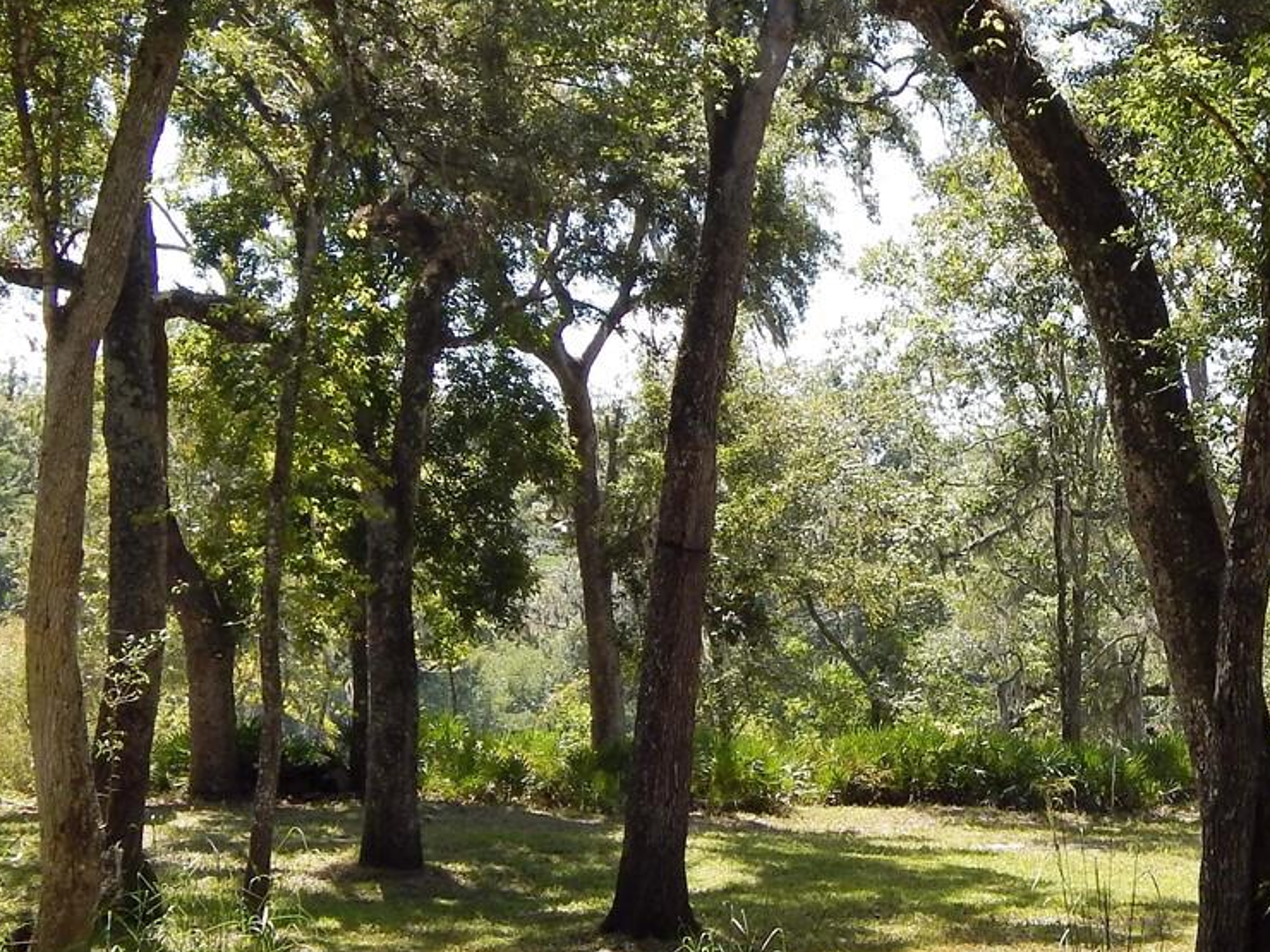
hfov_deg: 18.3
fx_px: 3889
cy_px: 491
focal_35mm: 106
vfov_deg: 14.0
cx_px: 1073
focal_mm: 8.6
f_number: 3.7
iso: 125
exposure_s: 1/400
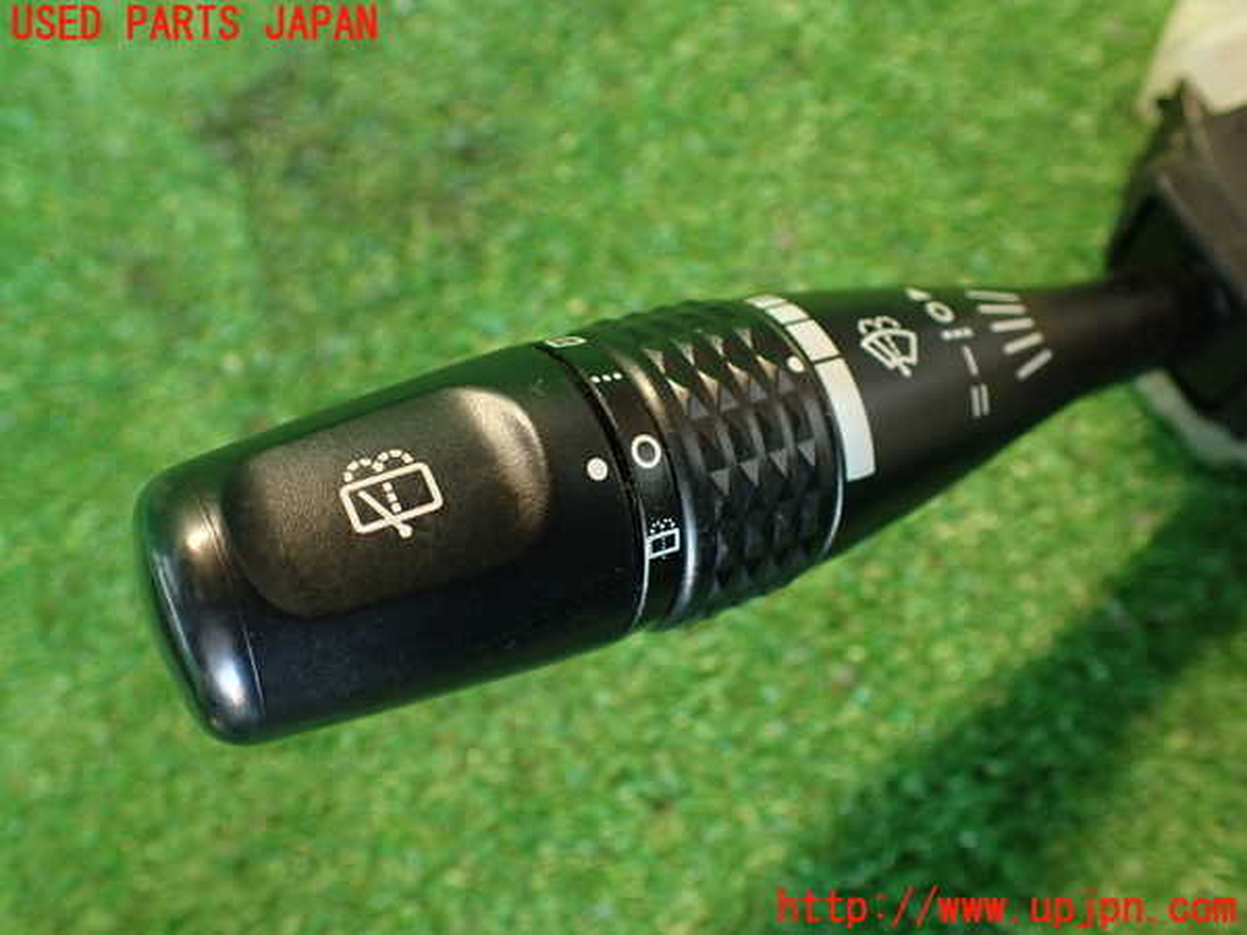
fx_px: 1081
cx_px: 624
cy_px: 468
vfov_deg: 46.8
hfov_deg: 60.0
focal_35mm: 30
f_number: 2.3
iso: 400
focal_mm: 5.4
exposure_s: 1/30
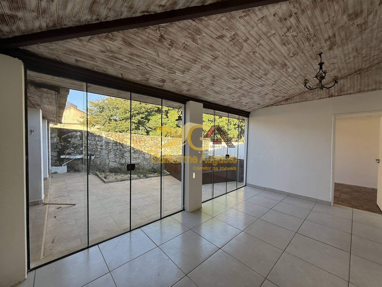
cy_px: 144
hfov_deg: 102.1
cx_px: 191
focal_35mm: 14
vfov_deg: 85.7
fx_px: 154
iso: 64
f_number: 2.2
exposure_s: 1/259
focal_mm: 2.22
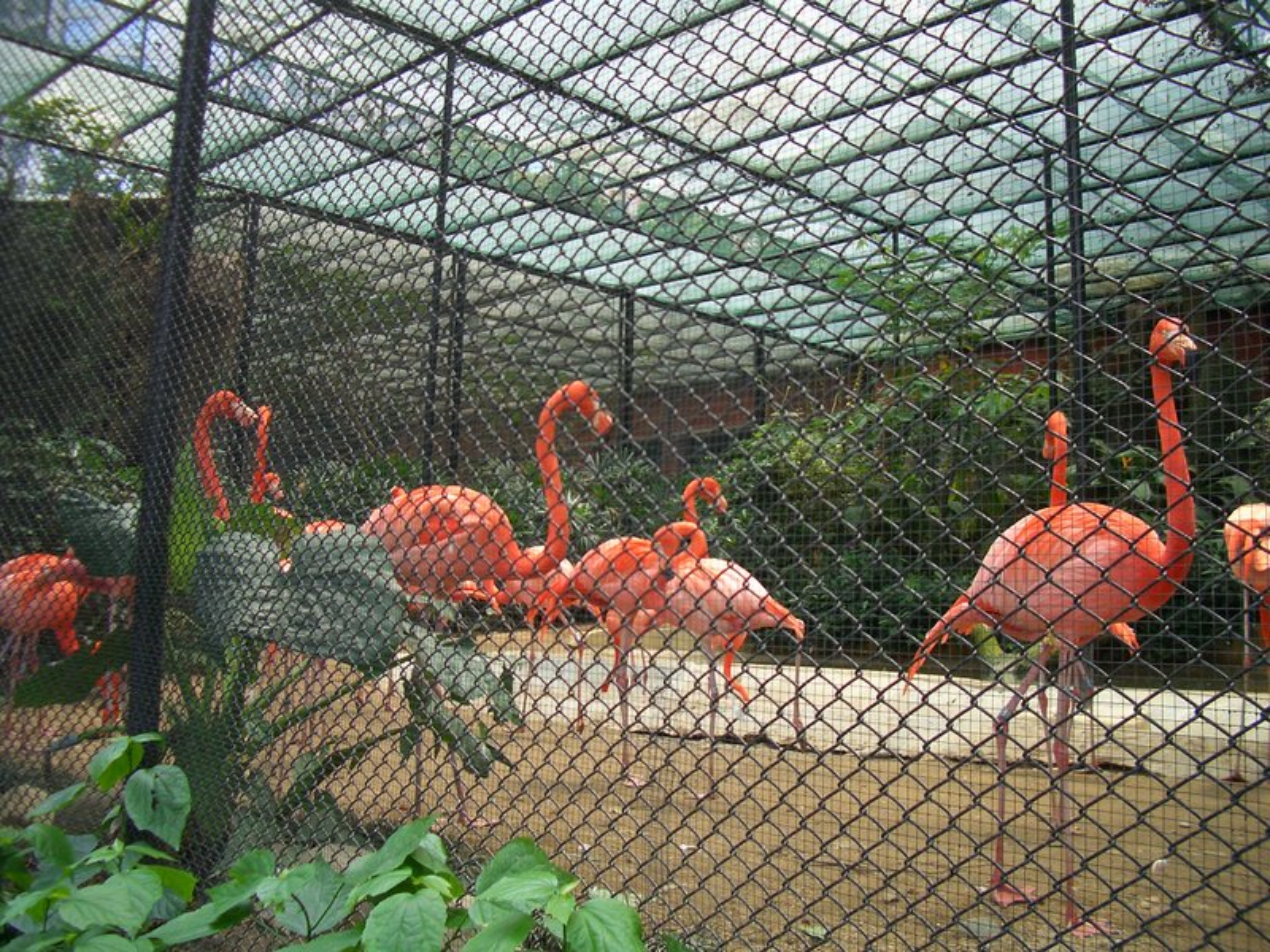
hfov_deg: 52.6
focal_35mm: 35
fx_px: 1284
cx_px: 635
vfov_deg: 40.7
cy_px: 476
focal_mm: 5.8
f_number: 2.6
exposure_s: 1/160
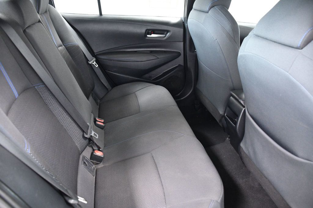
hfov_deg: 67.4
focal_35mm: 27
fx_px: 235
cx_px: 156
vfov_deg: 47.9
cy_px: 104
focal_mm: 18
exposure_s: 1/50
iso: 2500
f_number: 3.5
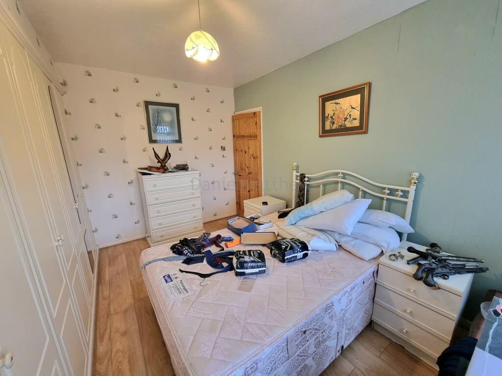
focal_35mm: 13
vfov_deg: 89.9
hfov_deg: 106.2
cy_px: 188
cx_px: 251
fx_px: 189
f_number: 2.2
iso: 320
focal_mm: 2.2
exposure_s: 1/50
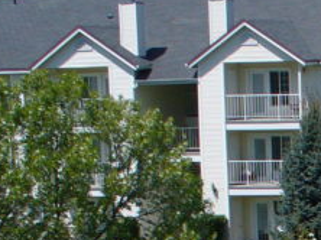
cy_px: 422
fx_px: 1584
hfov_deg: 10.7
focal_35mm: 171
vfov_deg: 8.4
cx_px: 603
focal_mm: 6.1
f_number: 5.6
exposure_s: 1/500
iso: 80
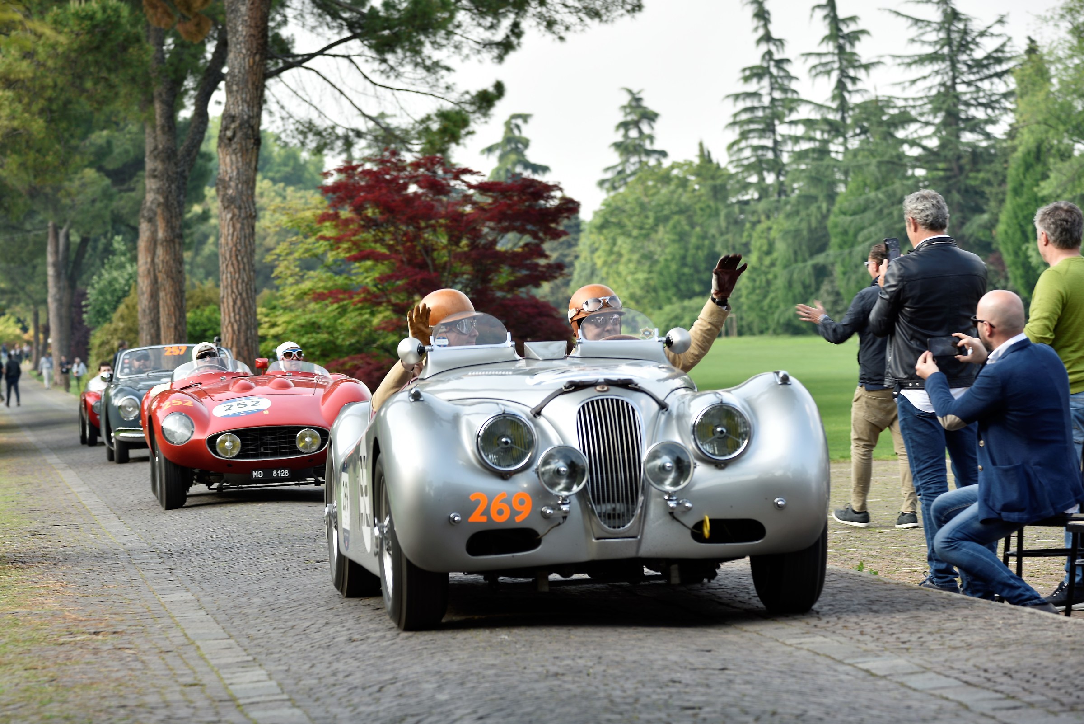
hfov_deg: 16.4
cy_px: 362
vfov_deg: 11.0
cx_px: 542
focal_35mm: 125
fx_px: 3765
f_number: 5
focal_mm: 125
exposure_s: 1/100
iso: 64
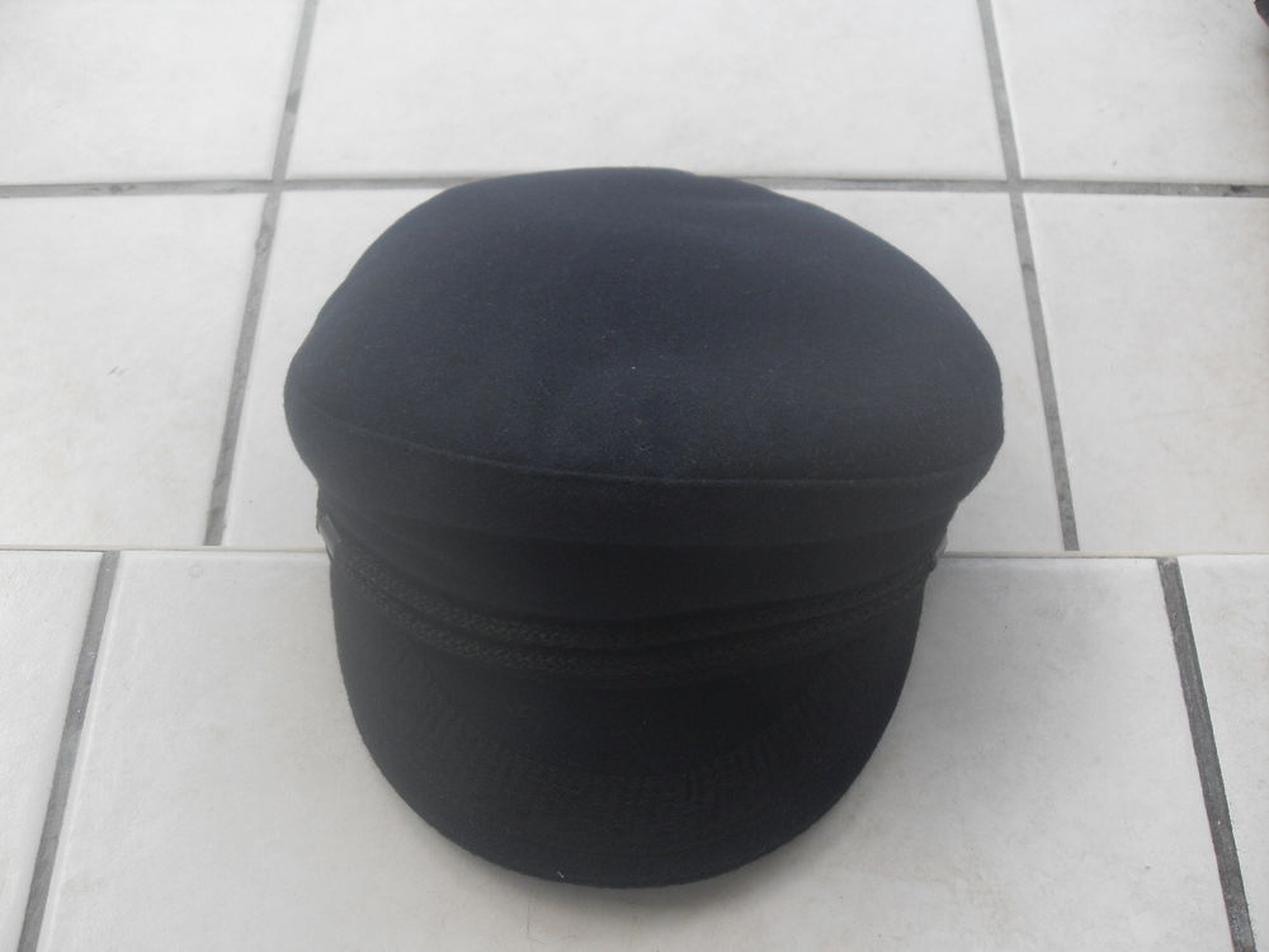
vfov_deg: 38.7
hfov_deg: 50.1
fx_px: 1356
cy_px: 476
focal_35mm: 37
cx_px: 634
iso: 80
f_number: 2.8
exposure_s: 1/180
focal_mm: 6.3
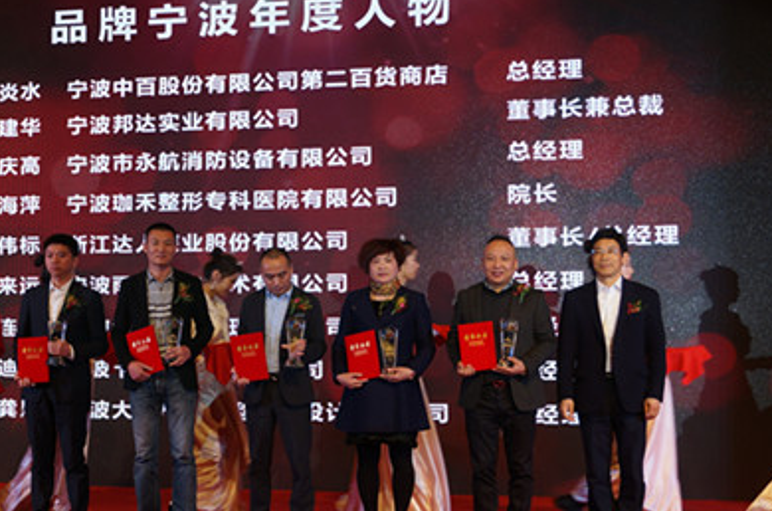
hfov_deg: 28.7
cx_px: 166
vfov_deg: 19.6
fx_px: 1476
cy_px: 297
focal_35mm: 69
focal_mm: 28
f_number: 4.5
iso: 200
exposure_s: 1/60
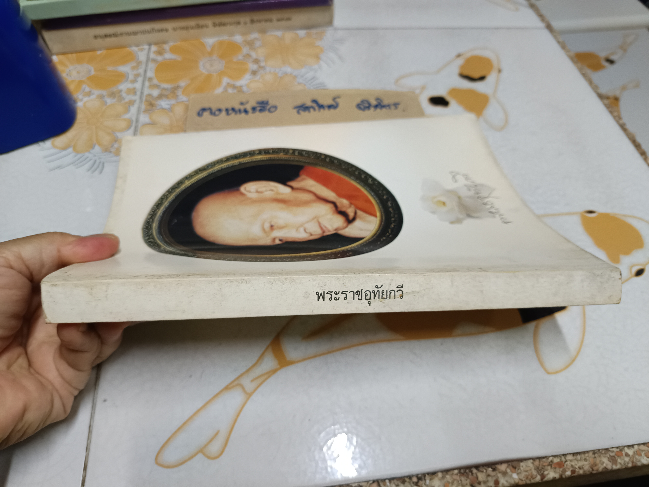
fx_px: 450
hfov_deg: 71.6
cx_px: 324
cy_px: 244
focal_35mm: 24
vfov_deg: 56.8
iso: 946
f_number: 1.7
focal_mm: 5.31
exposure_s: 1/33.3
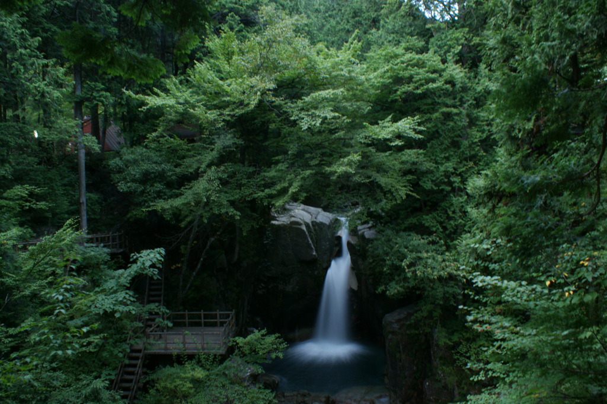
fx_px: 455
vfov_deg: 47.9
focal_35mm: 27
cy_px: 202
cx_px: 304
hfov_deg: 67.4
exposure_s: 4
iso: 200
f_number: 22
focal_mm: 18
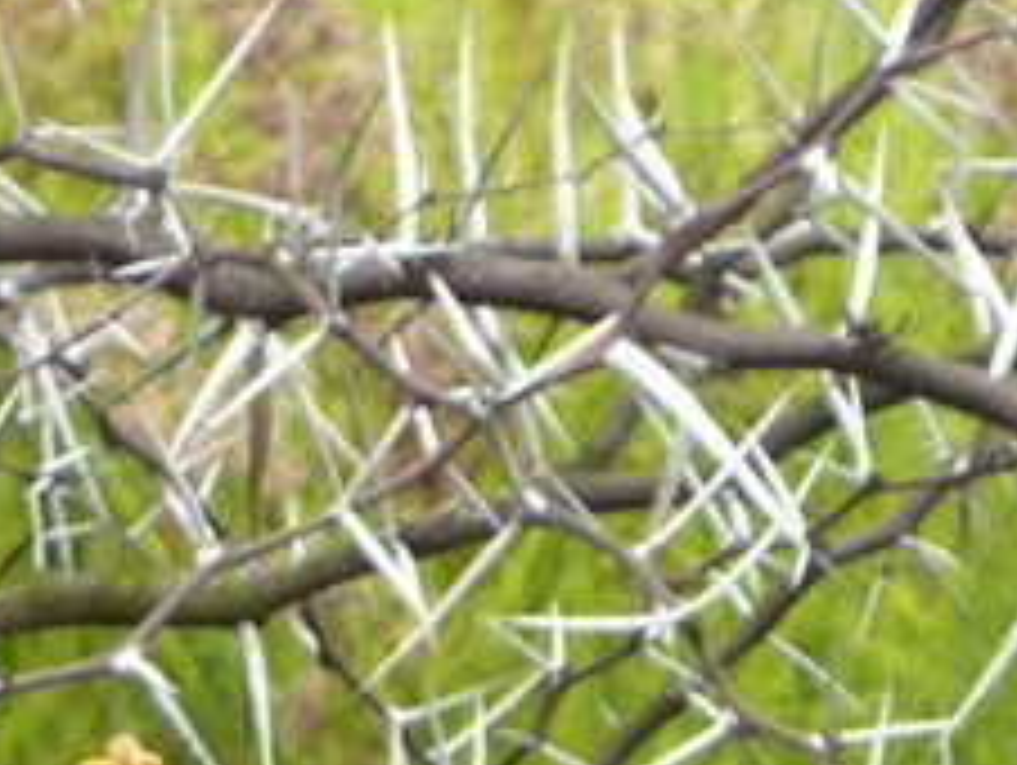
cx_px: 90
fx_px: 20382
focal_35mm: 693
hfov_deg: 2.9
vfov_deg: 2.1
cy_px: 1179
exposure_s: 1/80
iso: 125
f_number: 4.5
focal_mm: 32.1
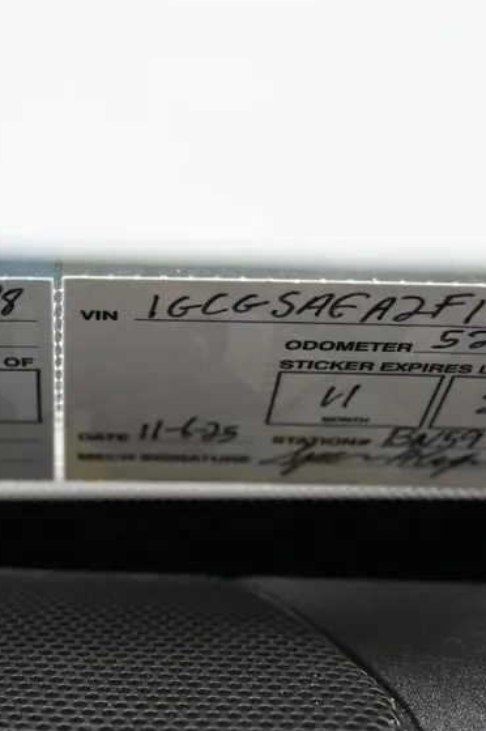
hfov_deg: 19.9
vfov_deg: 29.9
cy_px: 401
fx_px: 1366
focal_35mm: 67
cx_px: 64
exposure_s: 1/125
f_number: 4.2
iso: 560
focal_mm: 24.5
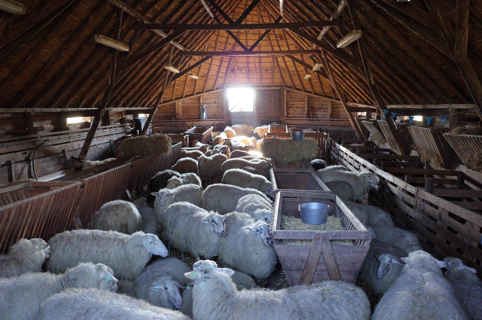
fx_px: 388
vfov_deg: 44.8
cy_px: 163
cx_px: 246
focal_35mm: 29
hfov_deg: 63.8
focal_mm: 18.3
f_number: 2.8
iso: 800
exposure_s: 1/40
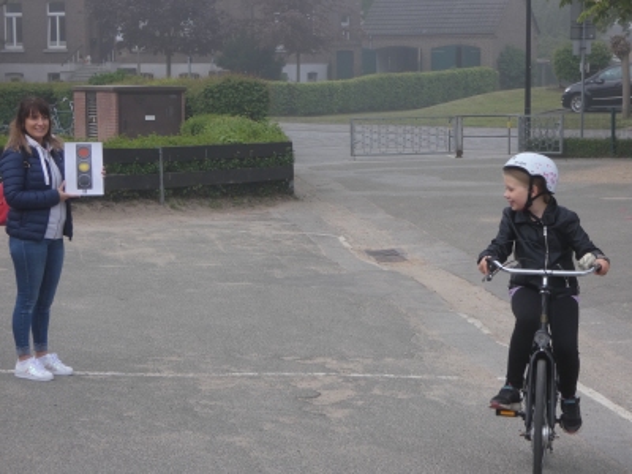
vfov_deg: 15.6
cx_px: 316
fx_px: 1734
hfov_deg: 20.7
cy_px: 237
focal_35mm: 95
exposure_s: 1/200
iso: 80
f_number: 4.8
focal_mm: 17.1
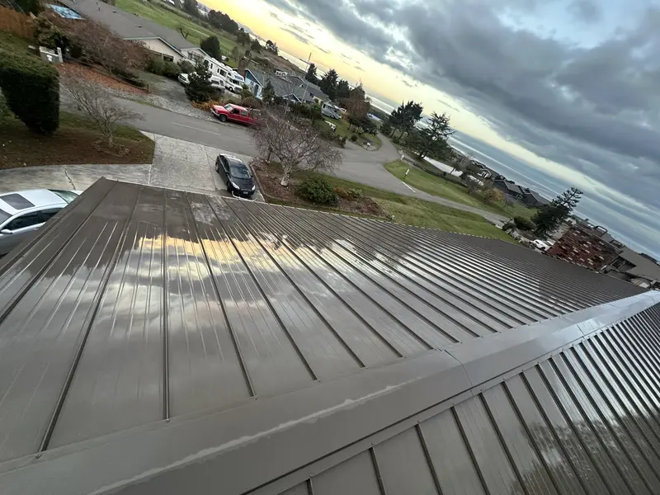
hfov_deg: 102.1
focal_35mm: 14
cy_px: 248
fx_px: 267
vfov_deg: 85.7
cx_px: 330
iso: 320
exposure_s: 1/61
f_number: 2.2
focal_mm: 2.22
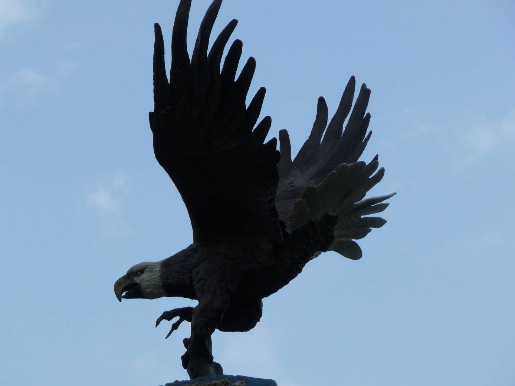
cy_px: 196
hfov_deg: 10.1
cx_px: 227
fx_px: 2916
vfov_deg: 7.6
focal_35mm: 196
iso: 100
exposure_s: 1/800
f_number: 4.8
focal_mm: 29.1
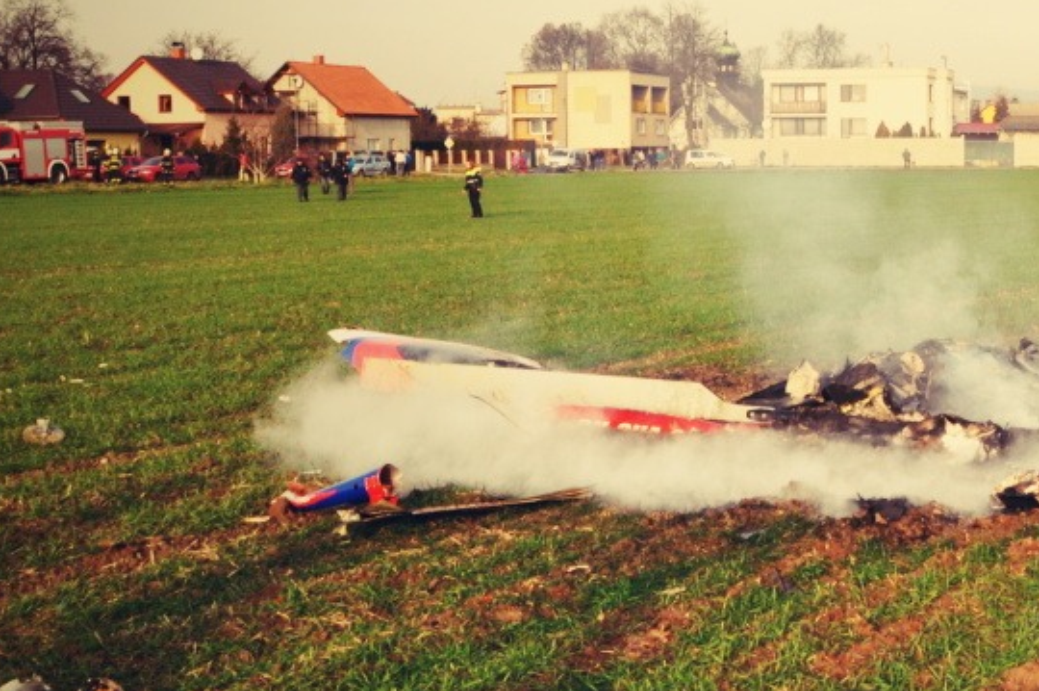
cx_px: 974
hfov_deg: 31.5
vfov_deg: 22.6
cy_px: 317
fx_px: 1730
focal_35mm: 60
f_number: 11
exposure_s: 1/125
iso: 200
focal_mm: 18
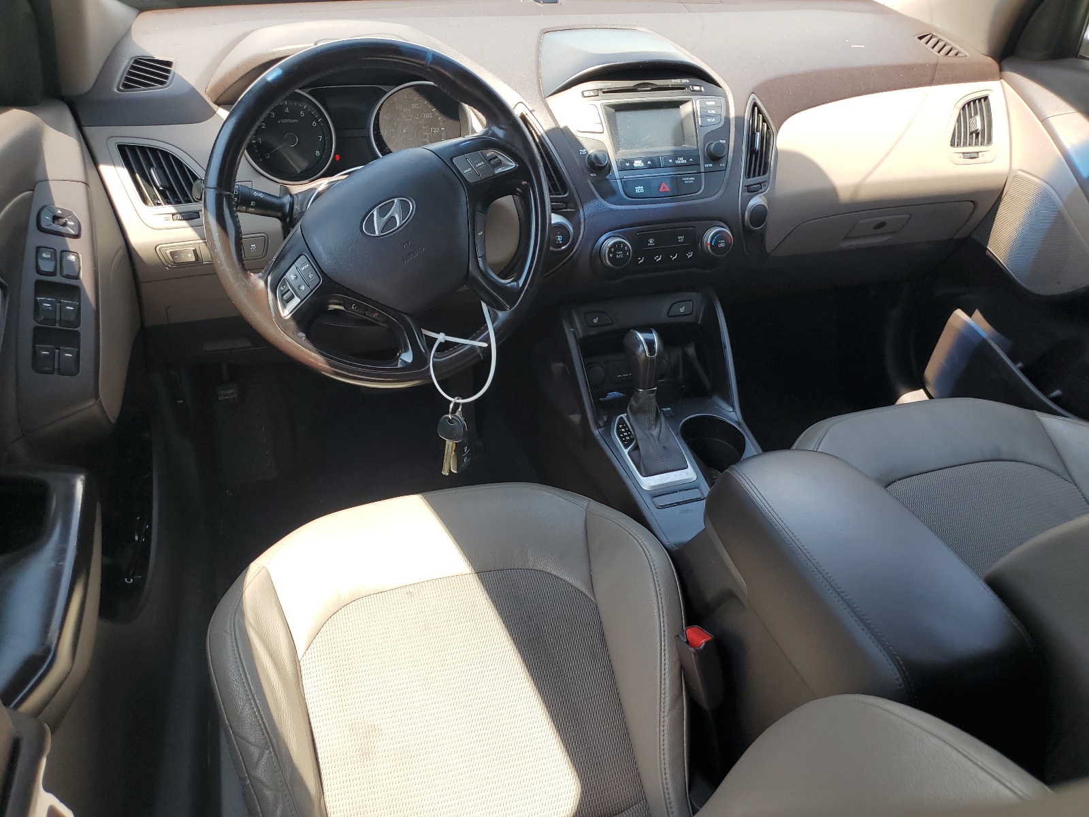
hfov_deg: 67.3
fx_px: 818
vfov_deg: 53.1
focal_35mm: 26
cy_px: 408
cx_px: 544
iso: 50
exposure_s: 1/357
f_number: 1.5
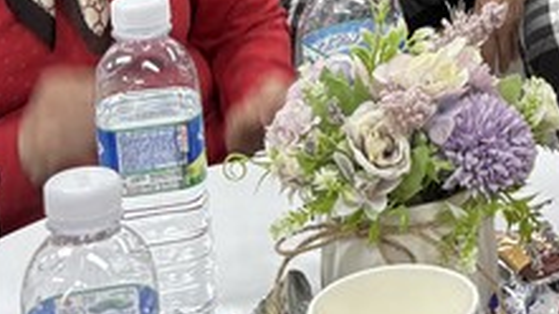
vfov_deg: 9.5
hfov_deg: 16.1
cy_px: -210
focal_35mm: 123
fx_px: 1822
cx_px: 814
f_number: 1.6
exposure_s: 1/60
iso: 64
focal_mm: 5.96
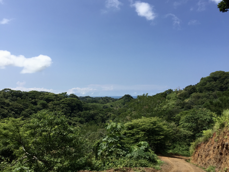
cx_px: 114
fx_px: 192
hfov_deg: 61.7
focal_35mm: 29
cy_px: 86
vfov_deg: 48.2
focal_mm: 4.15
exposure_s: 1/2326
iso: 32
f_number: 2.2
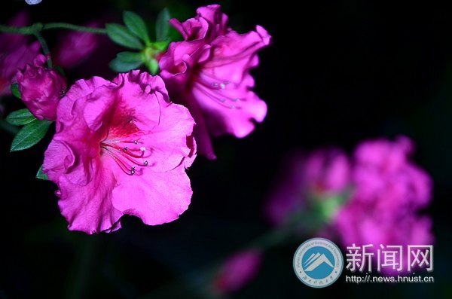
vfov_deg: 8.7
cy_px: 150
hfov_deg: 13.1
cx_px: 226
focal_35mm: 158
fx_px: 1973
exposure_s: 3
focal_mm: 105
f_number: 7.1
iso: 100
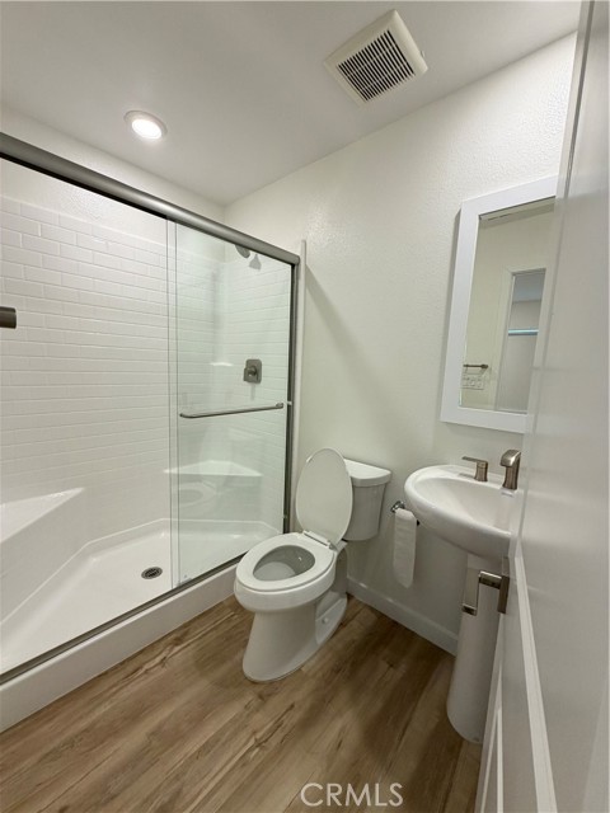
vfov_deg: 102.1
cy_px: 406
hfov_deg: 85.7
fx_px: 329
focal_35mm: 14
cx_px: 305
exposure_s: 1/120
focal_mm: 2.22
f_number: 2.2
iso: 250
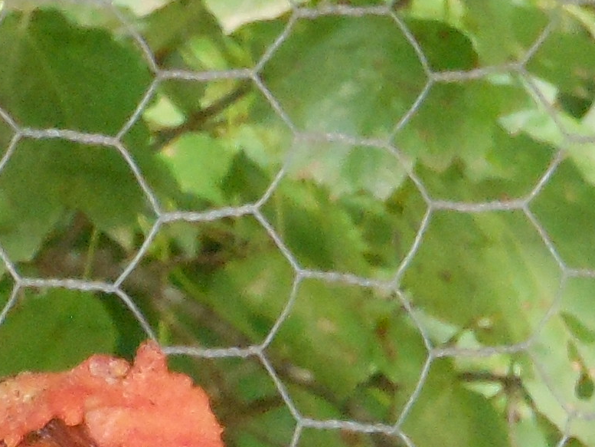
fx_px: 10401
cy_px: 1213
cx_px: -463
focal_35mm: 605
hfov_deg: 3.3
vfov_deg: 2.4
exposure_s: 1/60
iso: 500
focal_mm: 18.3
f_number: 5.4
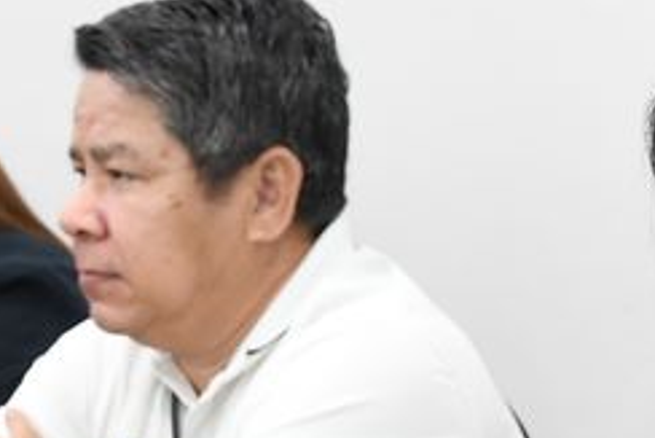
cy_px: 485
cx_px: 408
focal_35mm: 151
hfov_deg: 13.6
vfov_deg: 9.0
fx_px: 2749
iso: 1600
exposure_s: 1/60
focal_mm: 24
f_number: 4
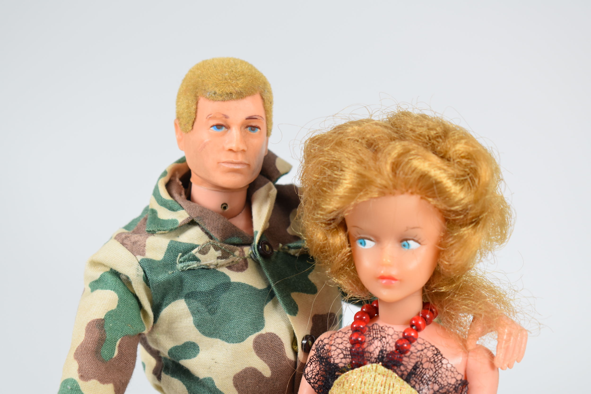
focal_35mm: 82
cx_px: 296
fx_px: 1354
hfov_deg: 24.6
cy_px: 197
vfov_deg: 16.6
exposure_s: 1/125
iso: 400
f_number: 6.3
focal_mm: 55
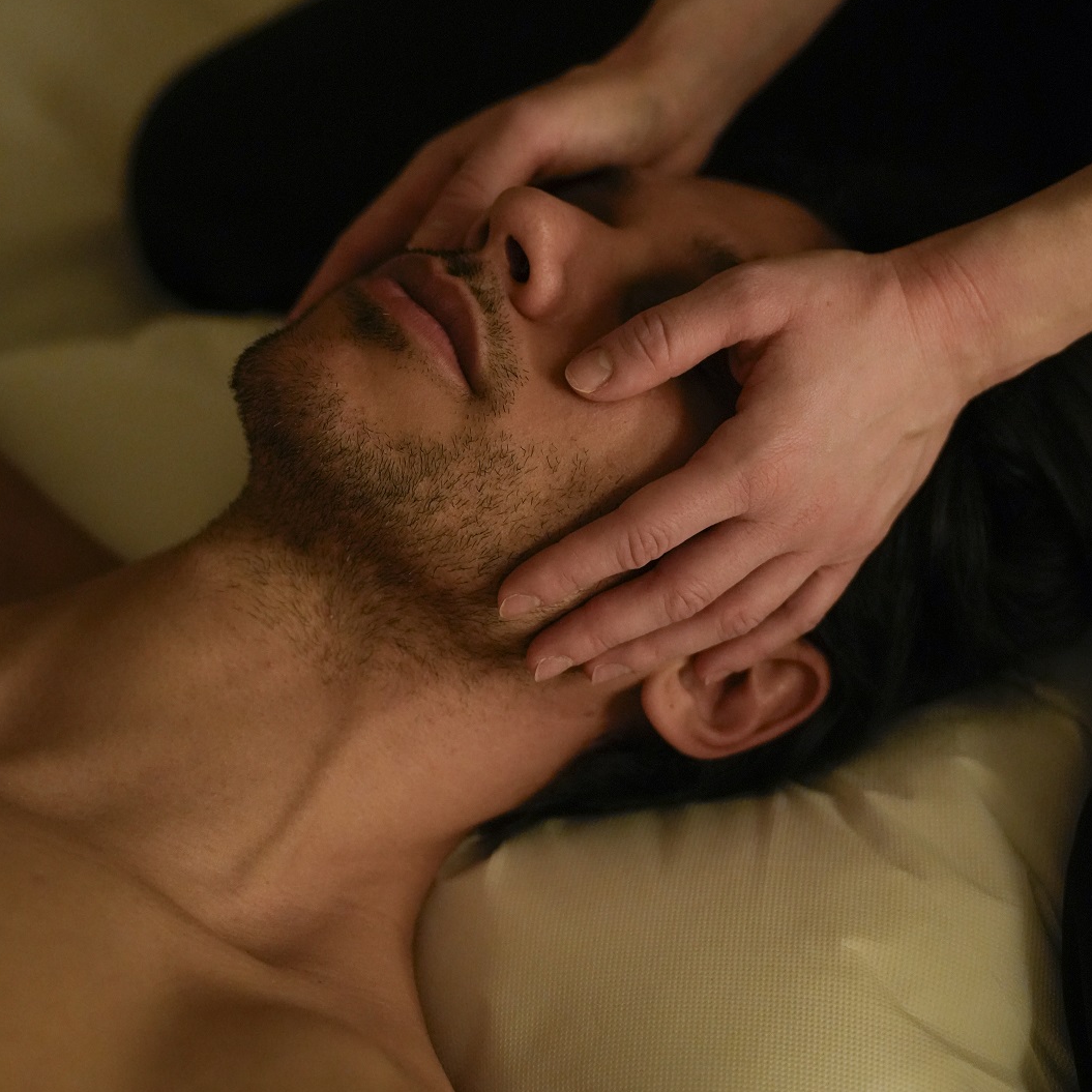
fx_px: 2712
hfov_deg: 22.8
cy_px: 340
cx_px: 549
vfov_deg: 22.6
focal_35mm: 76
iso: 5000
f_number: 2.8
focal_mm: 59
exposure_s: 1/80
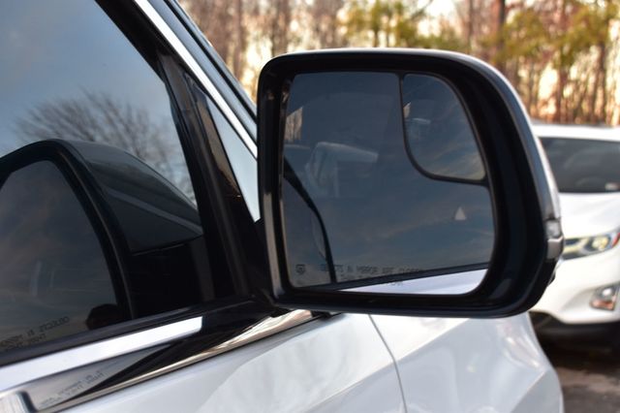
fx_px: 1033
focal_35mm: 60
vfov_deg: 22.6
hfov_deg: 33.4
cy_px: 206
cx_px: 310
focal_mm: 40
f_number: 7.1
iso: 400
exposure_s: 1/25
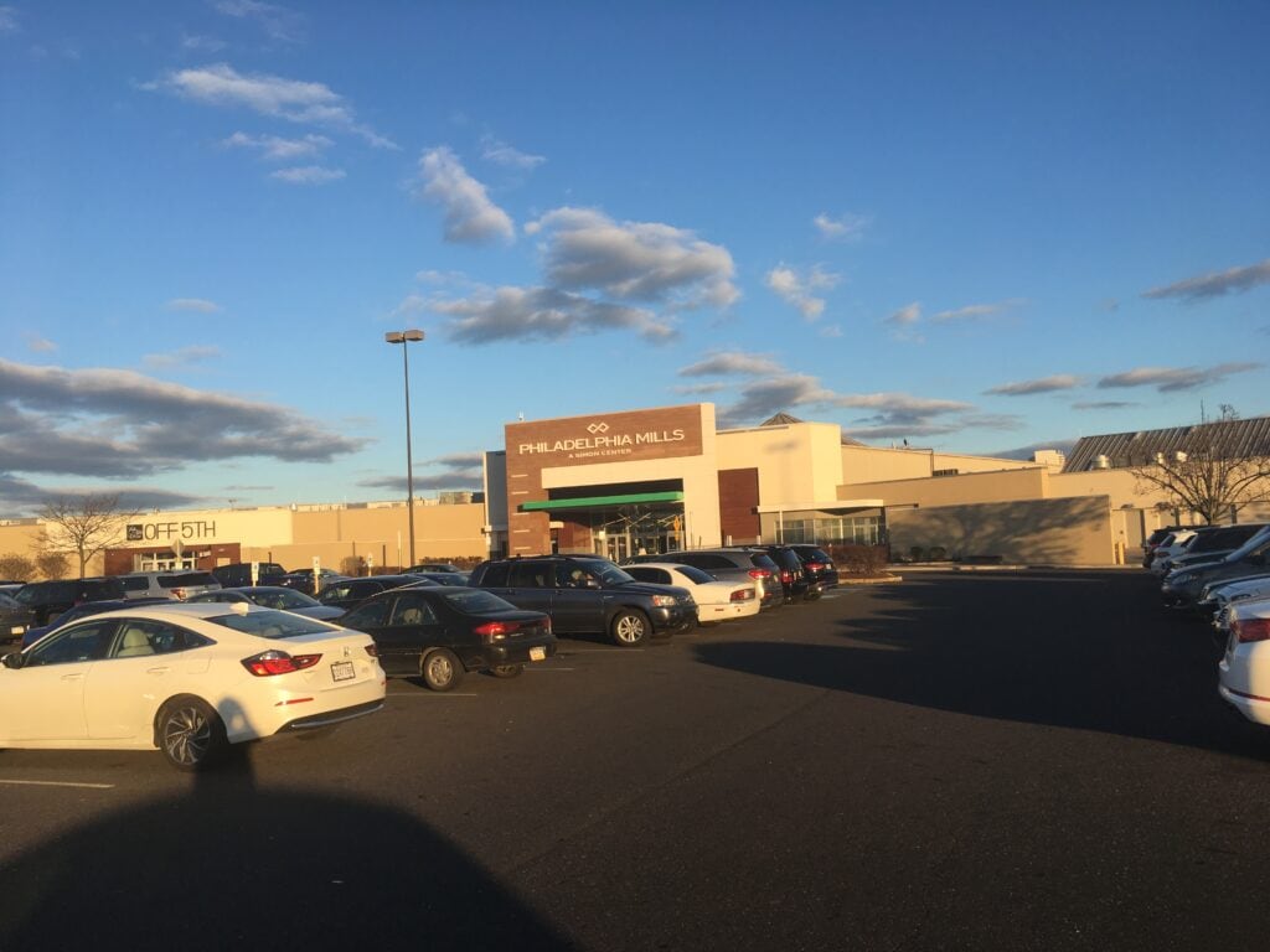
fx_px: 1064
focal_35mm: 29
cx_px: 635
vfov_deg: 48.2
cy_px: 476
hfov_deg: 61.7
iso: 25
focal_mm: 4.15
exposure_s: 1/962
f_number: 2.2
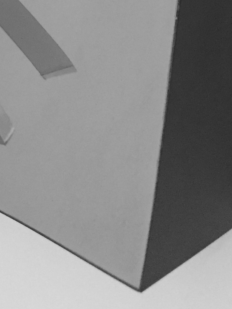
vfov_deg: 21.5
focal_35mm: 82
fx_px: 732
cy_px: -97
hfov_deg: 17.7
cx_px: 13
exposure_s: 1/20
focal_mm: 4.15
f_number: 2.2
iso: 250
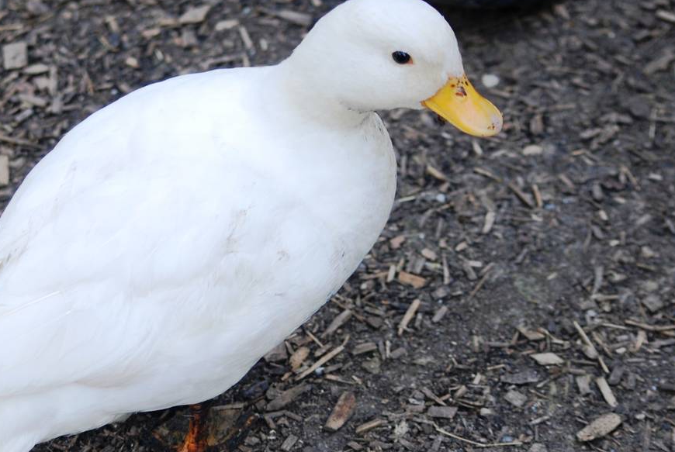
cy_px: 259
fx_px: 3624
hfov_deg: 10.6
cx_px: 115
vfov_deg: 7.1
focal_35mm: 193
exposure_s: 1/320
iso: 200
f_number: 4.5
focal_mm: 70
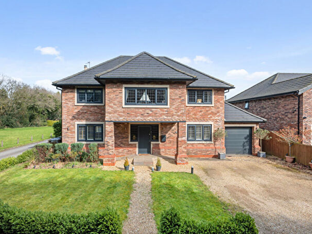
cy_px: 118
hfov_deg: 82.9
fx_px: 176
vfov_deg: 67.2
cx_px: 147
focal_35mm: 20
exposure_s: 1/125
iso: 160
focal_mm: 17.5
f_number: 10
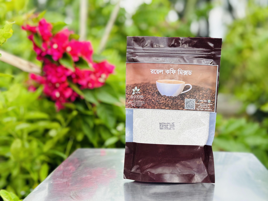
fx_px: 372
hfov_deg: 39.7
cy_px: 100
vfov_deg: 30.3
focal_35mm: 48
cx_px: 134
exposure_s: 1/292
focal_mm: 6.86
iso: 80
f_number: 1.78
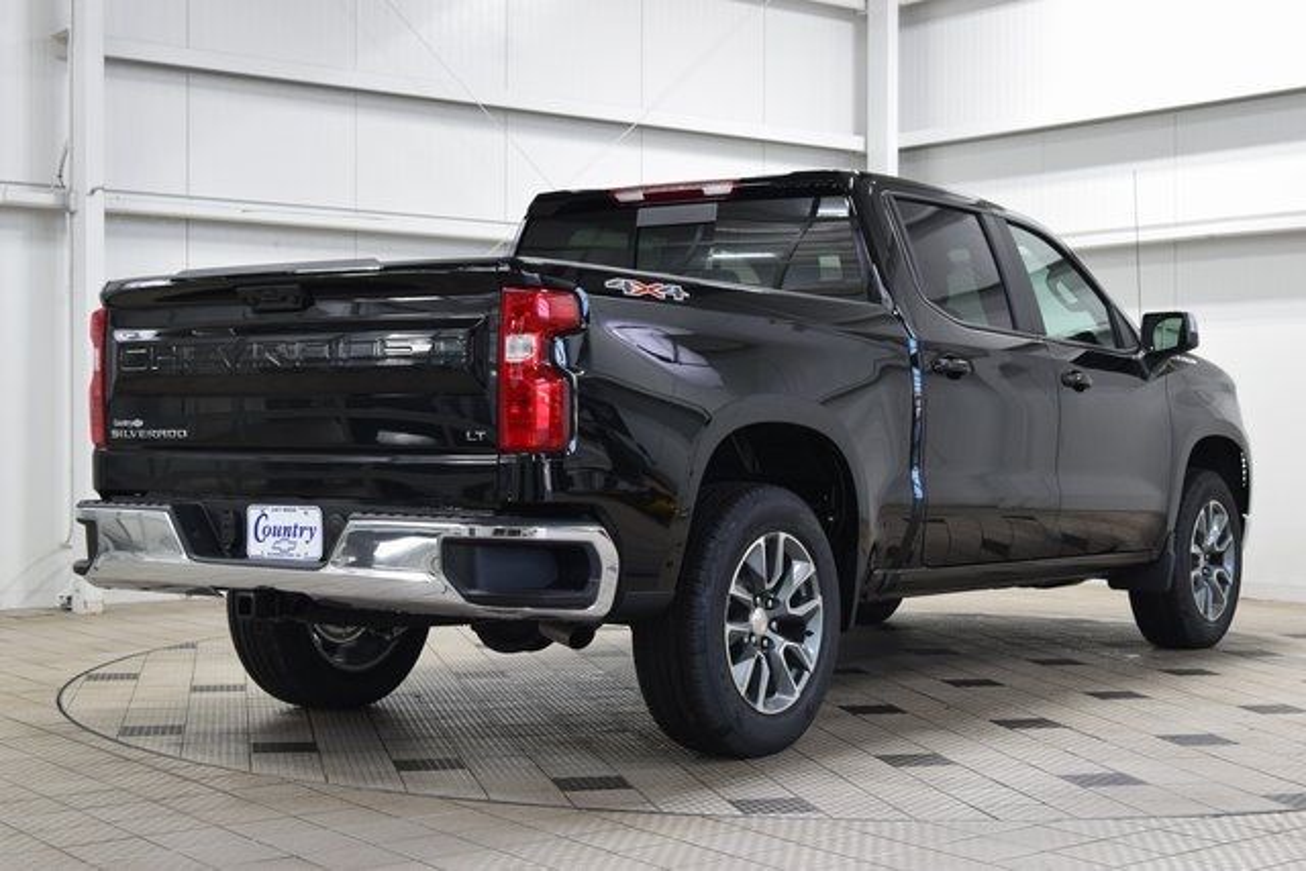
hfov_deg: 36.9
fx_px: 1959
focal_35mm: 54
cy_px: 436
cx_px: 653
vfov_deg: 25.1
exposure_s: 1/15
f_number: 6.3
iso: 560
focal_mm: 36
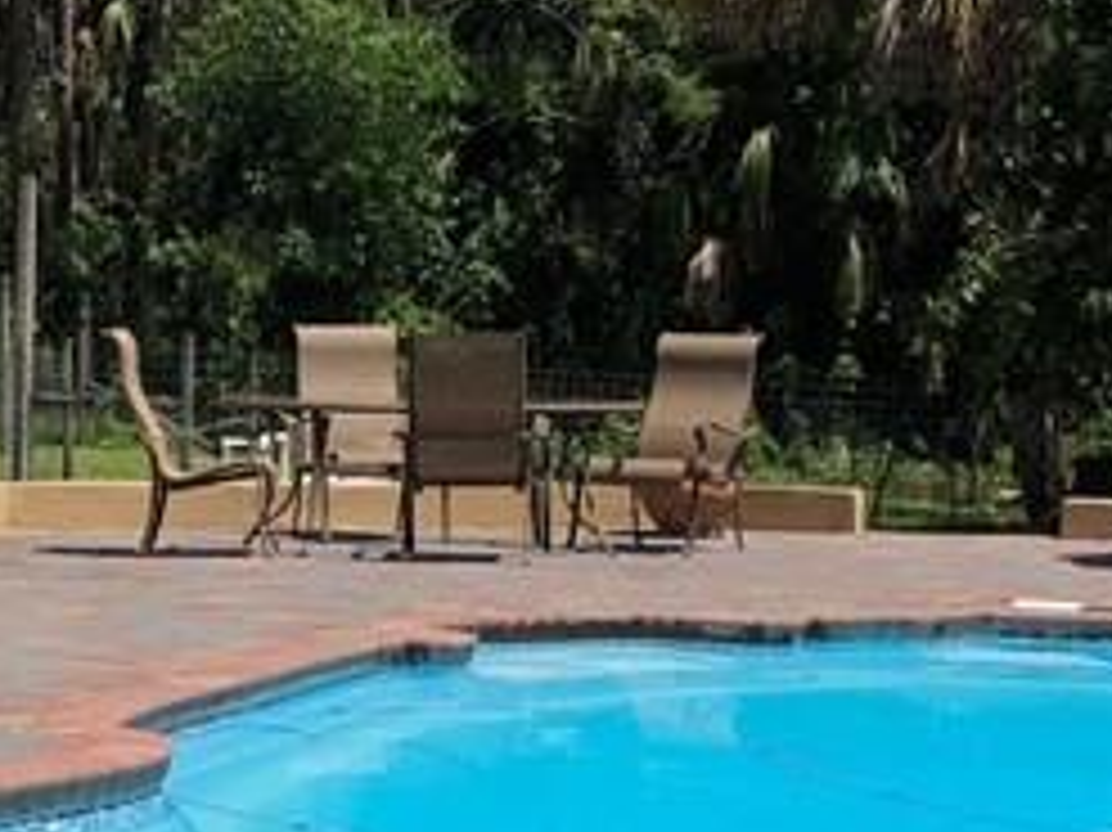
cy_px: 769
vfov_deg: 12.6
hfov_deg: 16.7
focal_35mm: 116
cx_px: 63
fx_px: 3725
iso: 25
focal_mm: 4
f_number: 1.8
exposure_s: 1/4000
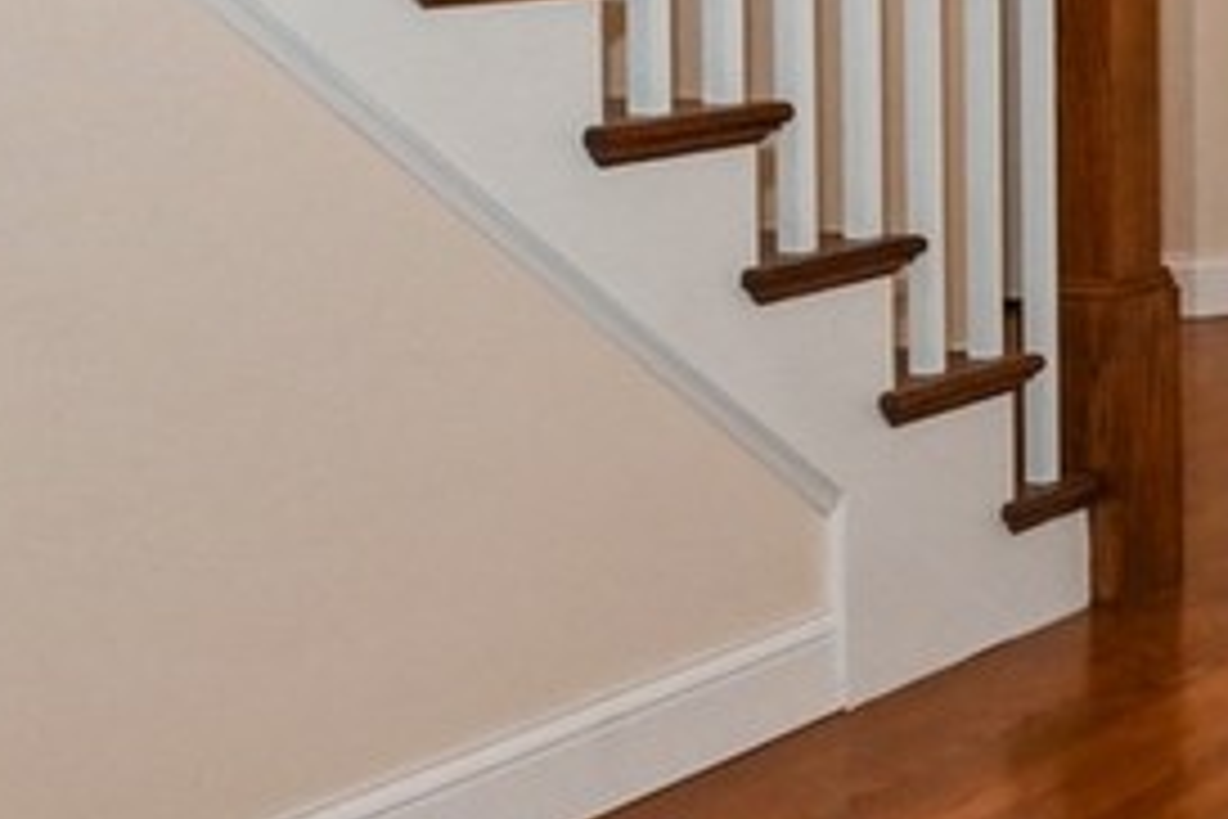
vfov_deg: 14.9
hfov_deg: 18.5
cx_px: 2141
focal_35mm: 89
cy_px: -130
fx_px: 3036
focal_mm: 10
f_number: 7.1
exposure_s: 1/13
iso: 250
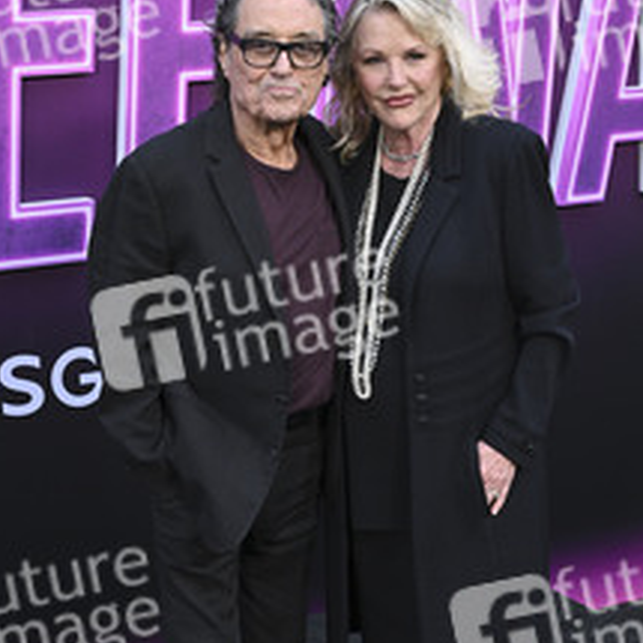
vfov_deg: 22.6
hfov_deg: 22.8
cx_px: 332
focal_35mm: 76
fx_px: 1597
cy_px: 470
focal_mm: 48
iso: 1600
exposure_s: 1/320
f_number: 5.6
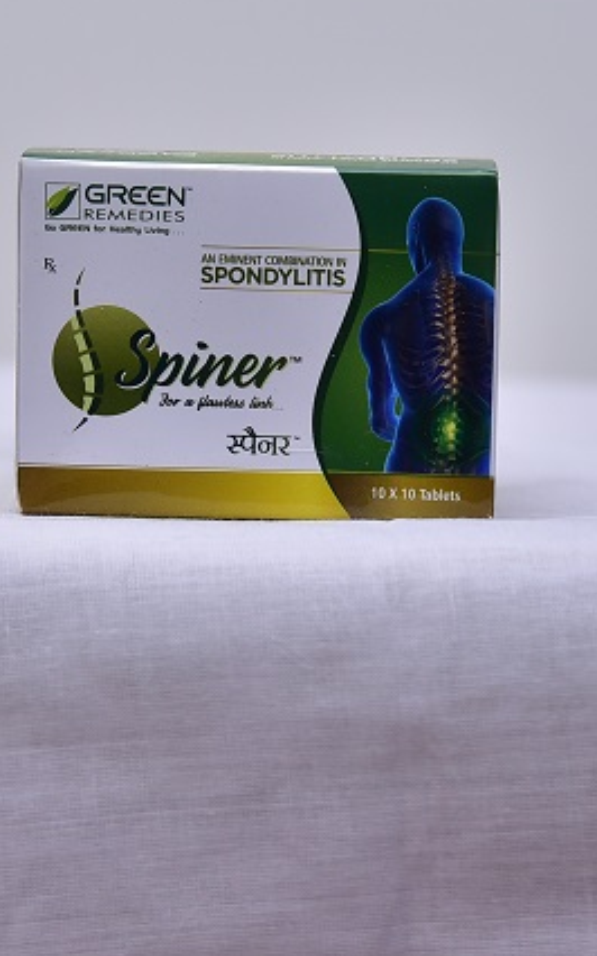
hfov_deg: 14.8
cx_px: 276
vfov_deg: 23.5
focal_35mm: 88
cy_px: 377
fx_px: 2292
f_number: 4.5
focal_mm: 70
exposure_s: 1/160
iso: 1250
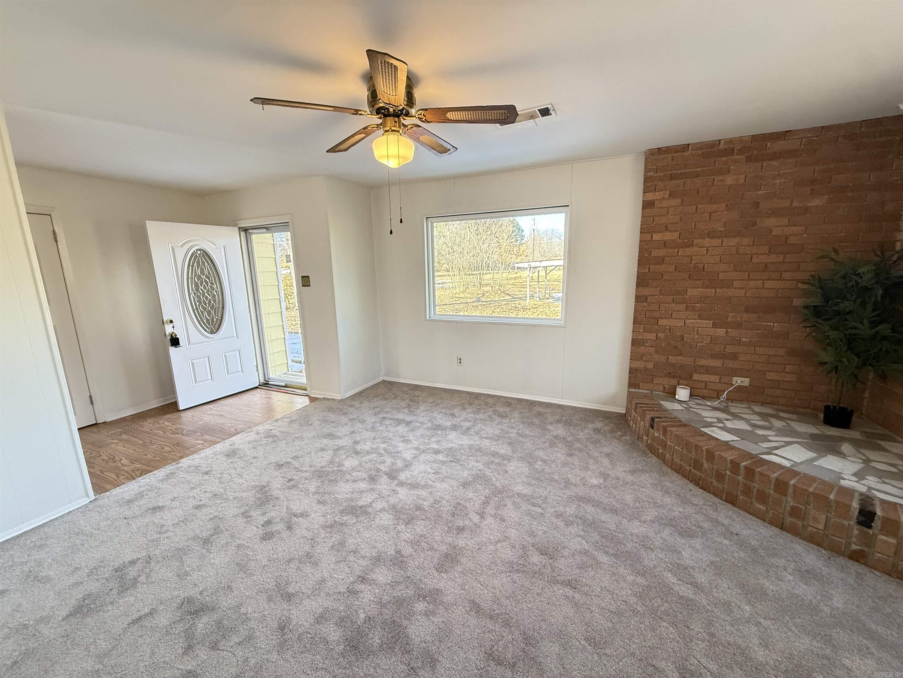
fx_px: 365
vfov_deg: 85.7
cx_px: 452
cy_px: 339
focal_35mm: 14
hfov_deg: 102.1
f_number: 2.2
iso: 320
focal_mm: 2.22
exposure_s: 1/120
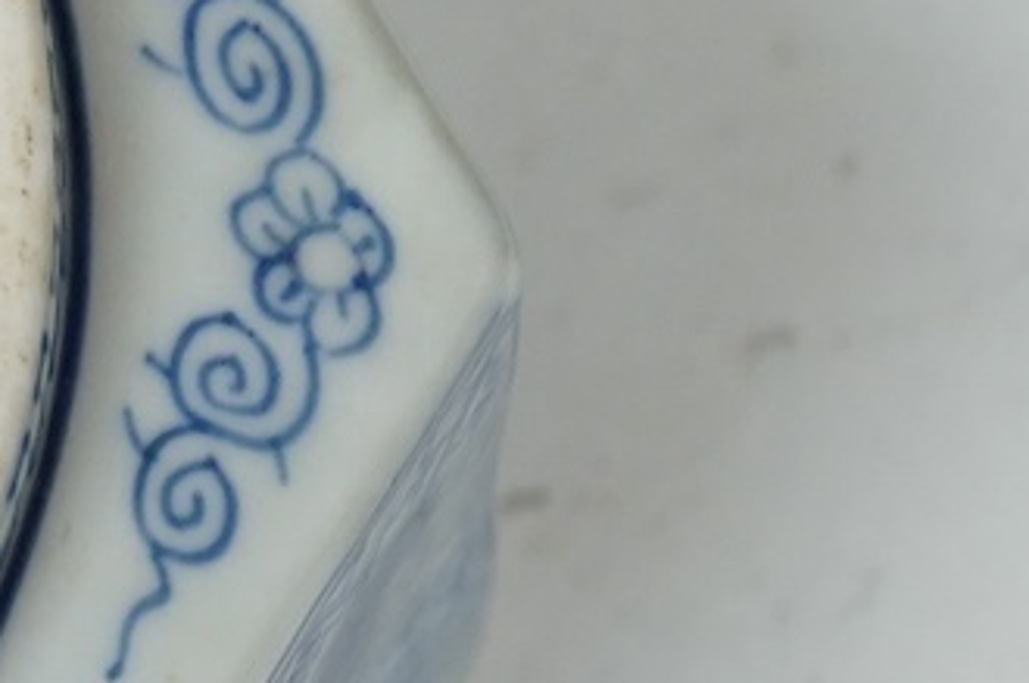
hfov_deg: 5.5
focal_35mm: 365
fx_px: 10418
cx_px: -940
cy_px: 323
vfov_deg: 3.8
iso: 2500
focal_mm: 70
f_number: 8
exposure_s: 1/80
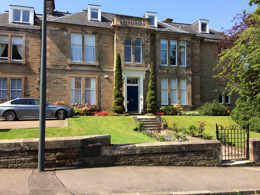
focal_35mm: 29
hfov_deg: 61.7
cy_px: 98
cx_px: 130
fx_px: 218
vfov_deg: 48.2
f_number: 2.2
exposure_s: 1/1140
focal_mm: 4.15
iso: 32
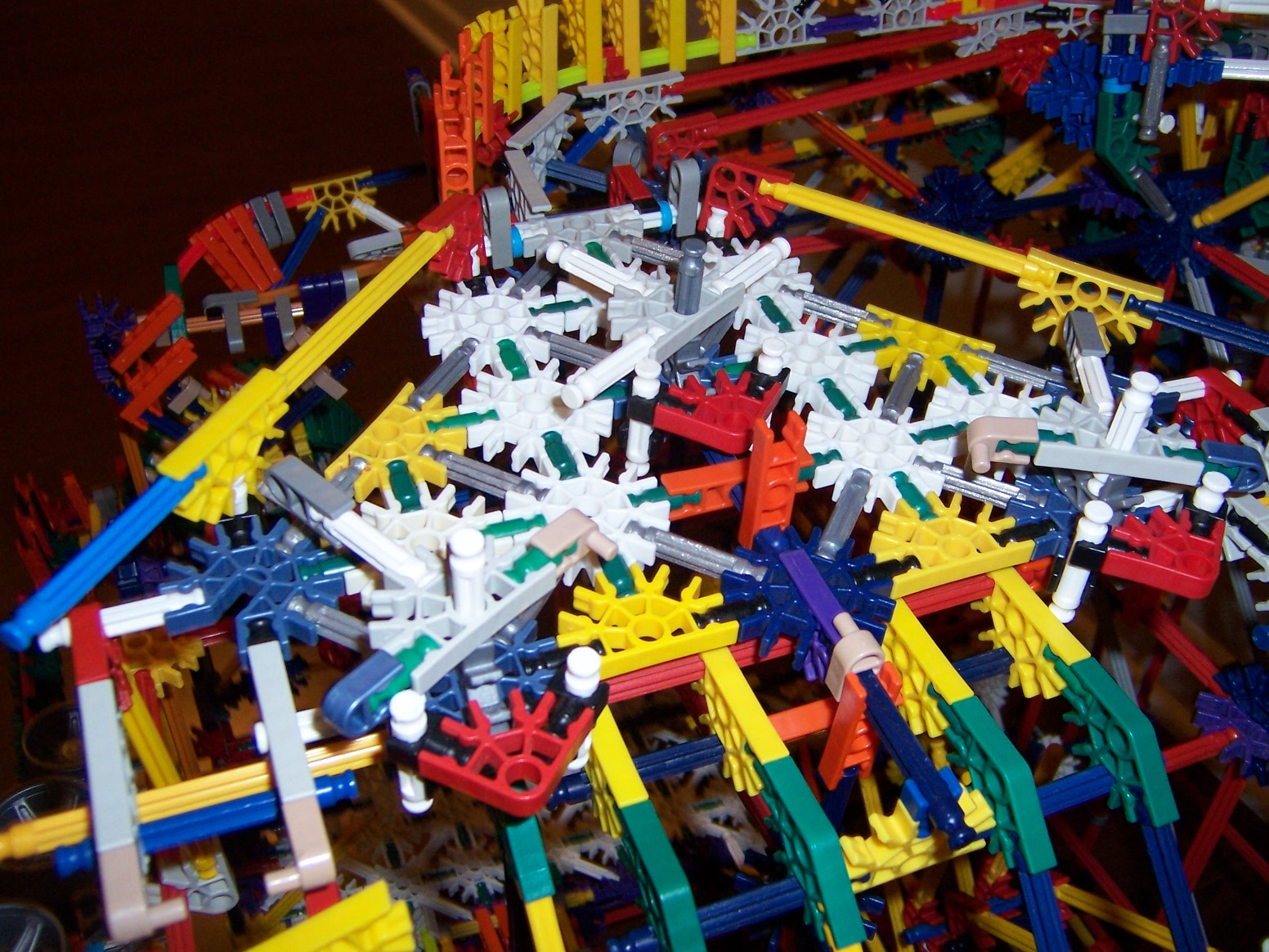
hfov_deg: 55.4
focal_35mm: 33
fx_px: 1210
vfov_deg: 42.9
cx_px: 634
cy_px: 476
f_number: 2.8
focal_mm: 5.5
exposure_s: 1/60
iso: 140
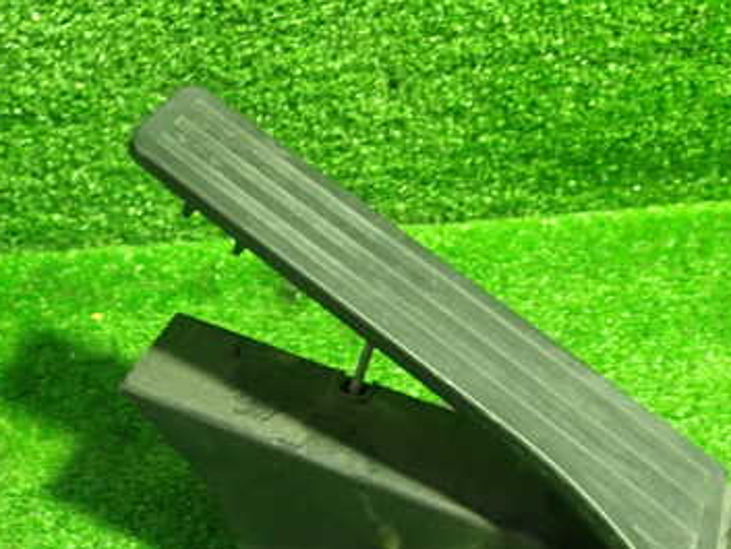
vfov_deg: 28.1
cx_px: 431
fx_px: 1077
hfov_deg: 37.4
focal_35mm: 51
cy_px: 414
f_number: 2.3
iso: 800
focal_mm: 5.4
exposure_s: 1/30
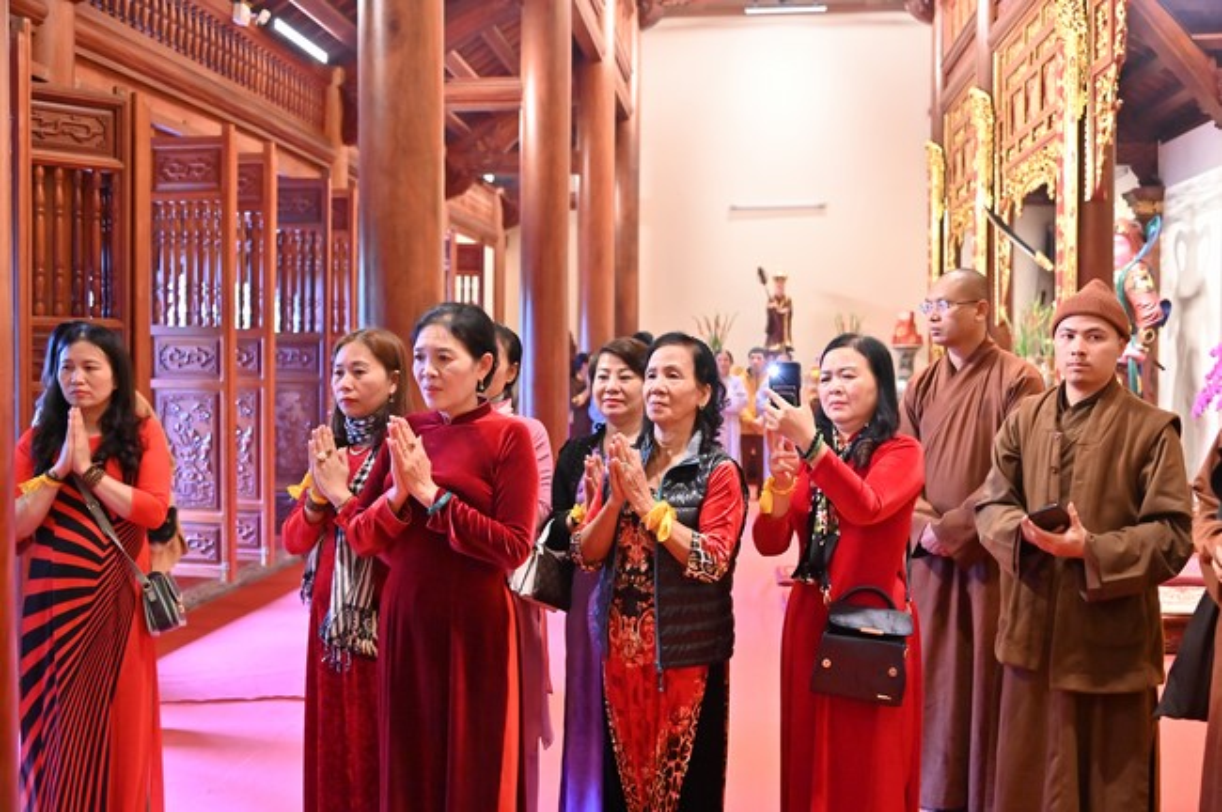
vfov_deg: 37.8
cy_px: 406
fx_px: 1187
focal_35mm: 35
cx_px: 611
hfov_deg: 54.5
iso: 4000
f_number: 4
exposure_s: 1/125
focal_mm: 35
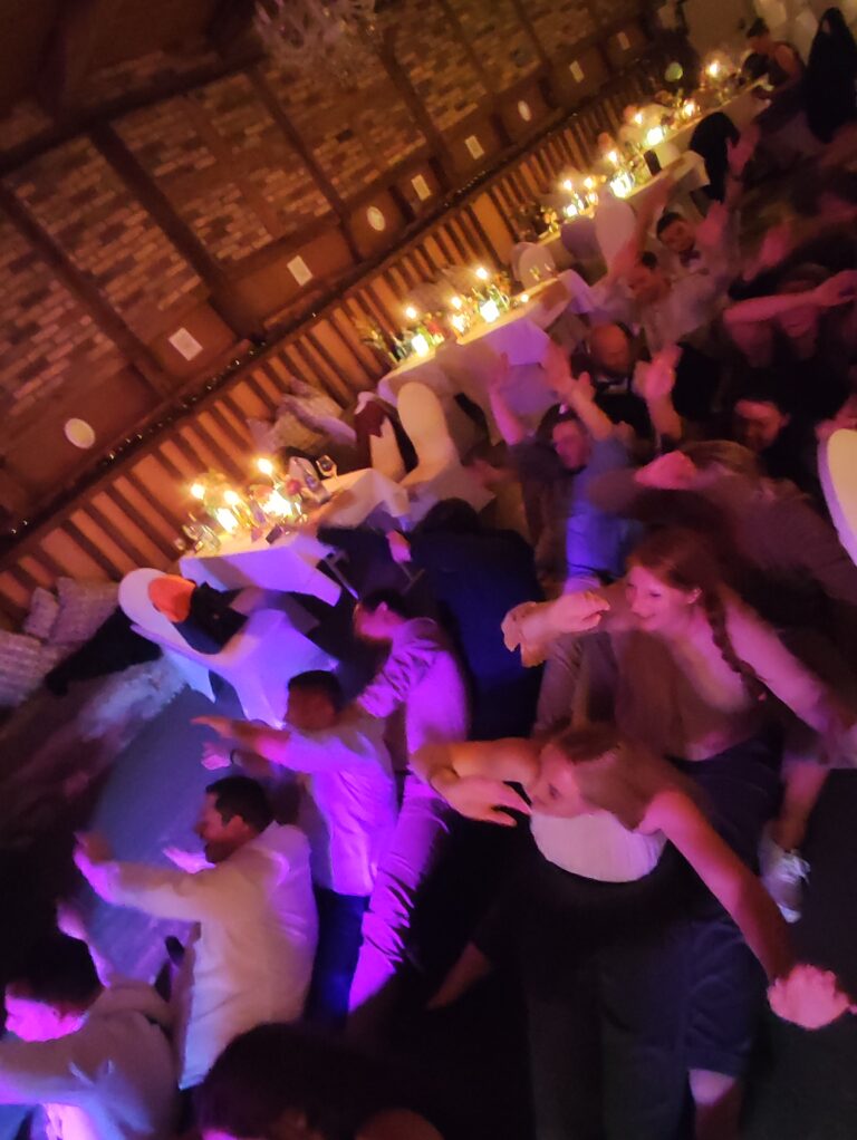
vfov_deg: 94.5
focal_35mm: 16
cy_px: 570
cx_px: 428
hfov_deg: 78.2
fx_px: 527
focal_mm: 1.65
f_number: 2.2
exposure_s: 1/14
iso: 2040
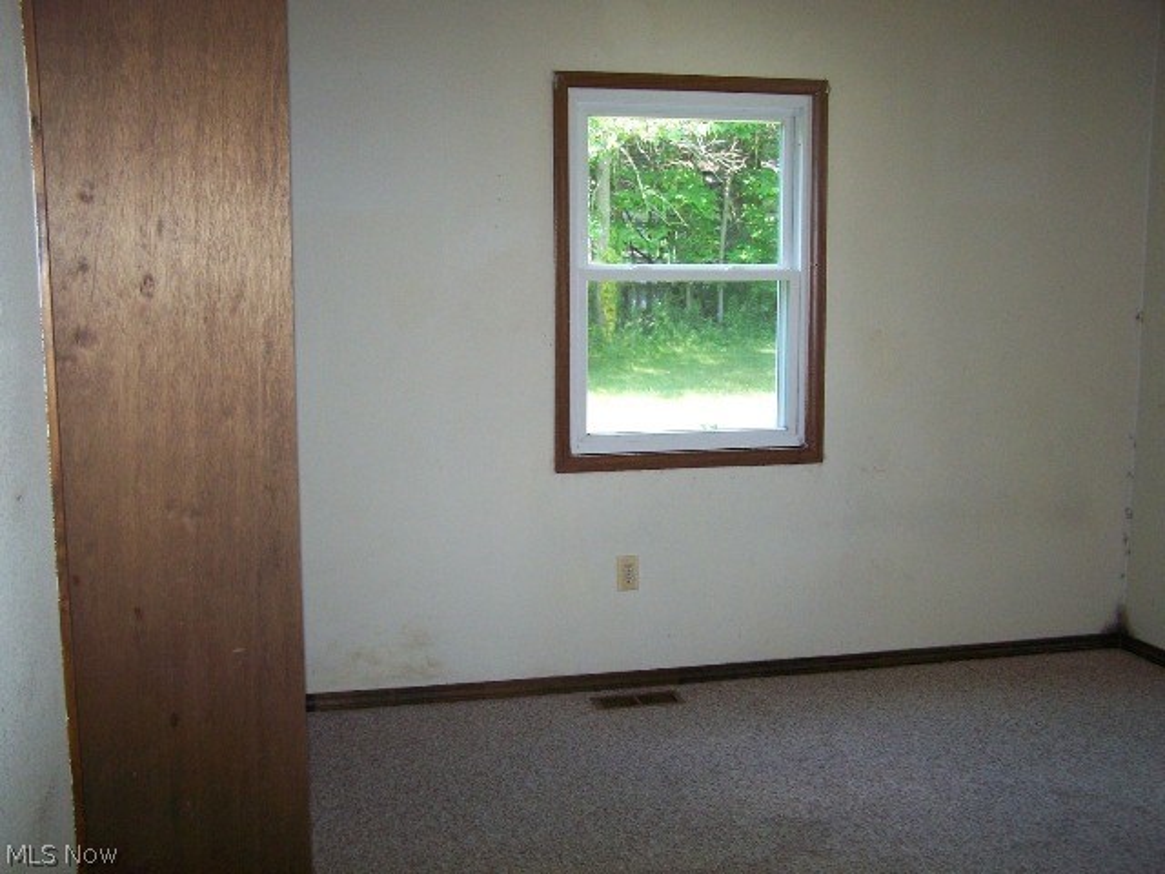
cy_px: 437
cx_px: 582
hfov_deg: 49.0
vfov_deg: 37.7
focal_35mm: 38
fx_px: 1279
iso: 160
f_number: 2.8
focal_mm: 6.3
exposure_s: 1/60
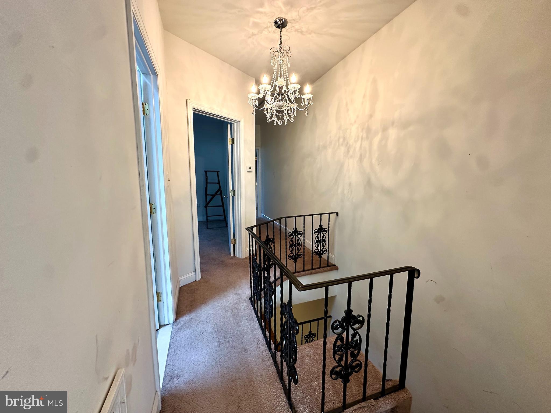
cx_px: 276
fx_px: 223
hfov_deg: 102.1
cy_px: 206
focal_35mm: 14
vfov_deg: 85.7
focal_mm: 2.22
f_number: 2.2
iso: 160
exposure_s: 1/60
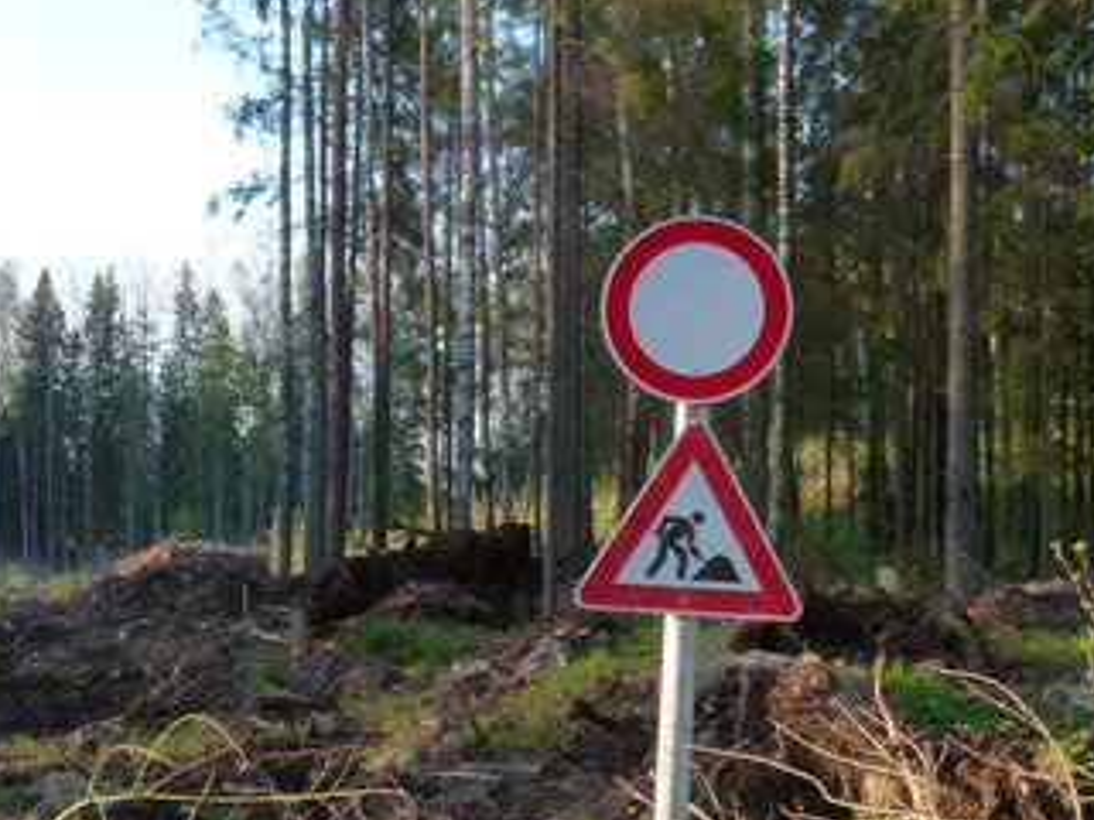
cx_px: 147
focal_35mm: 94
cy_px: 475
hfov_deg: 20.5
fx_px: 2971
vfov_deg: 15.7
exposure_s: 1/50
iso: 160
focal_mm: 8.5
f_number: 5.6
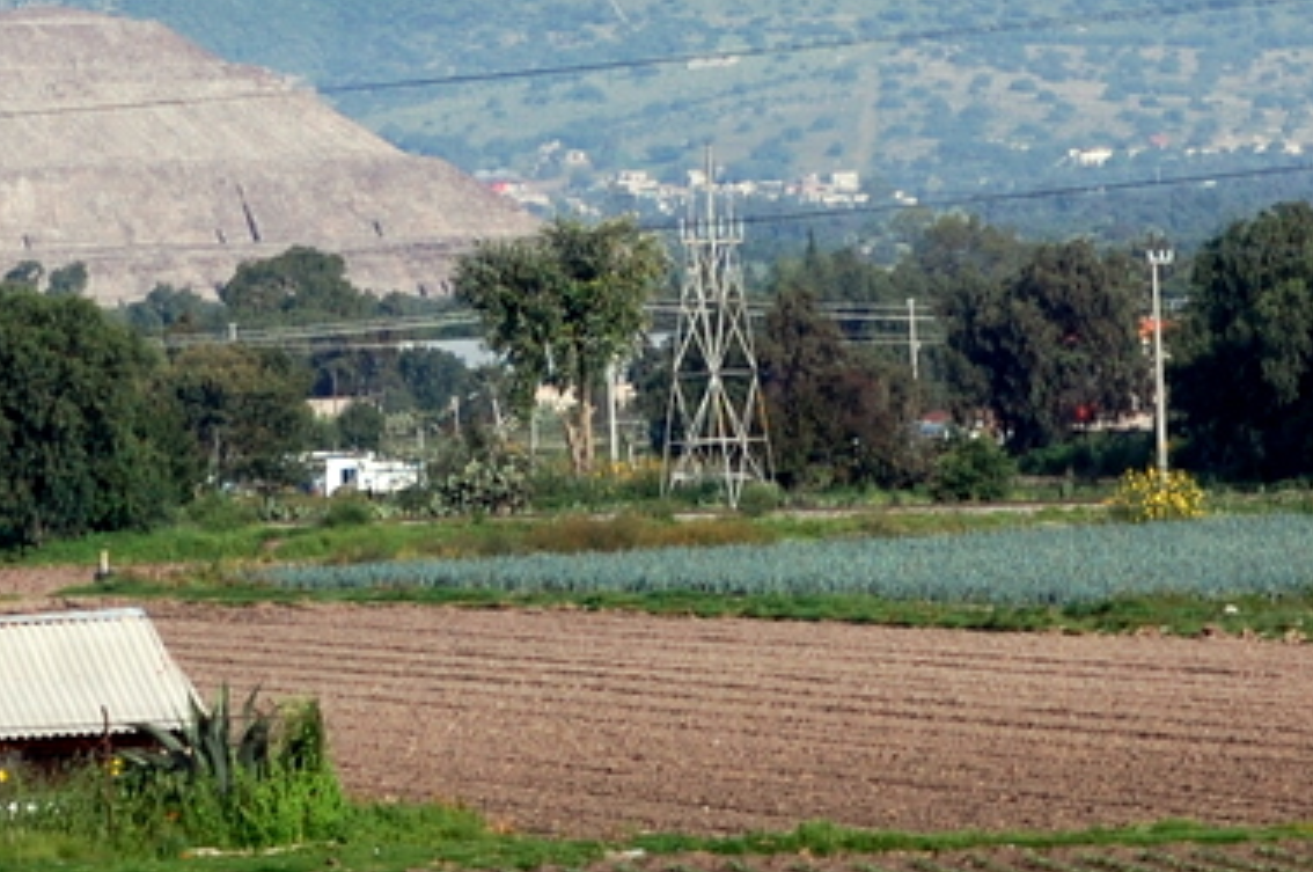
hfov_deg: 5.5
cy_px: 78
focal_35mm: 374
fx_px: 13623
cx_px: 153
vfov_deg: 3.7
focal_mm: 92
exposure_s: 1/640
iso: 200
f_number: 6.3
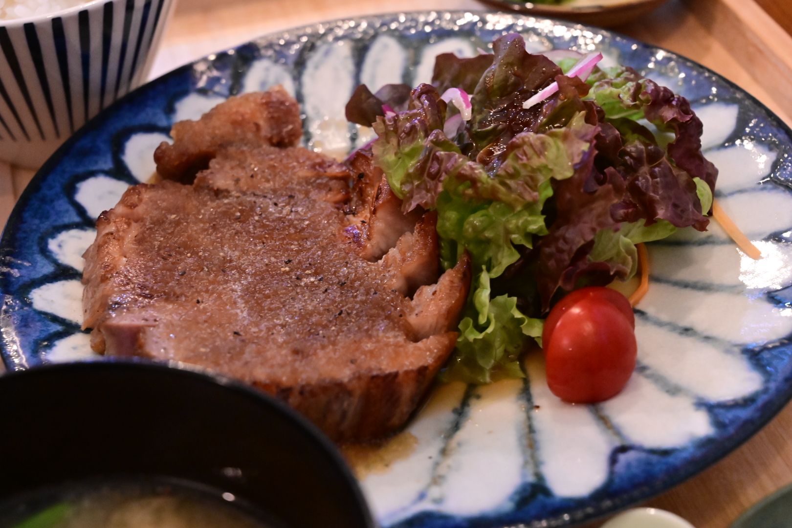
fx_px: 1342
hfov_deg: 32.9
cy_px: 264
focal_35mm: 61
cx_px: 396
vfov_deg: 22.3
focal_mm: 61
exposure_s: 1/30
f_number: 9
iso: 10000
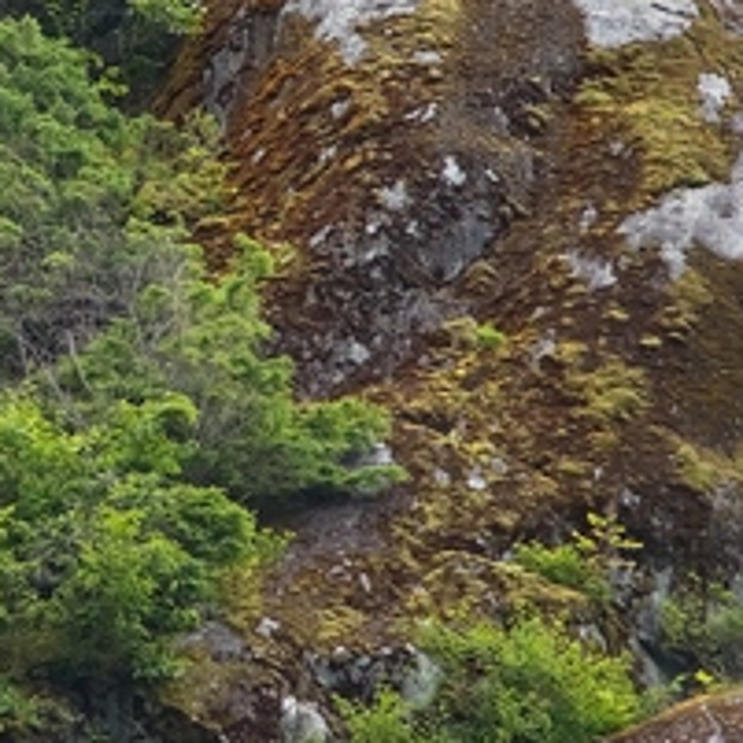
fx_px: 15760
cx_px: -111
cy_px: 104
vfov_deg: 2.7
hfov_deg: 2.7
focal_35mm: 649
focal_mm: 120
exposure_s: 1/250
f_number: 4
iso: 200
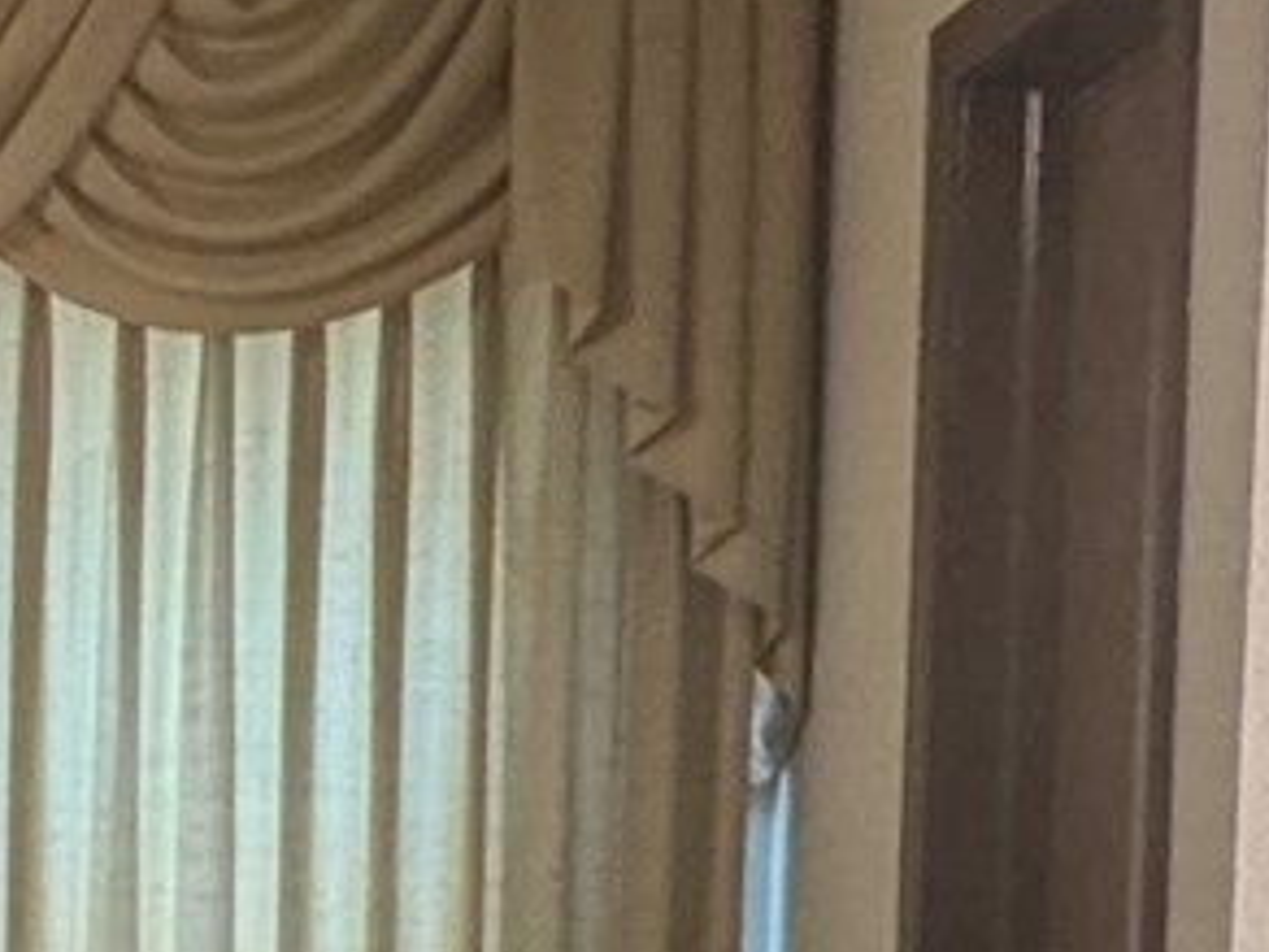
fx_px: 3373
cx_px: -1186
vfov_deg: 15.7
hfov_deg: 16.7
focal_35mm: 92
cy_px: 987
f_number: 2.2
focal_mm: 2.22
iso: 320
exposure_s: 1/60
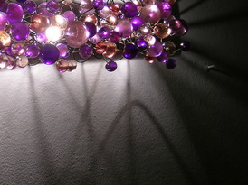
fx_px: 601
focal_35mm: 84
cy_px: 37
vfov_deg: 17.4
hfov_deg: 22.7
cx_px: 23
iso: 50
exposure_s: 1/19.5
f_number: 3.3
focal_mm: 9.5
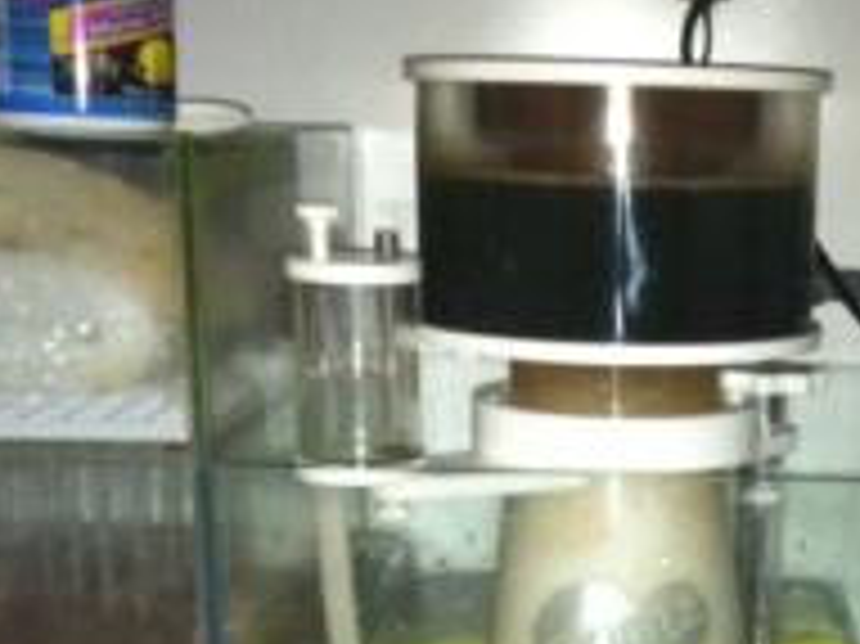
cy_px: 664
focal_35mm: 82
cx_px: 698
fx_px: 2036
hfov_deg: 23.5
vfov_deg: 17.5
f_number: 2.8
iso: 160
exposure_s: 1/15
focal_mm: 3.85
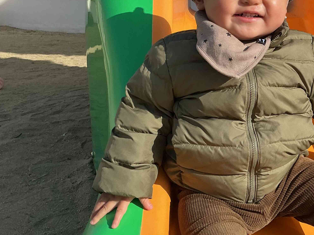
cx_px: 275
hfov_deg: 34.4
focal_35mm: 53
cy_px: 60
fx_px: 481
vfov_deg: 27.2
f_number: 1.8
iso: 25
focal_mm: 3
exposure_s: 1/2227
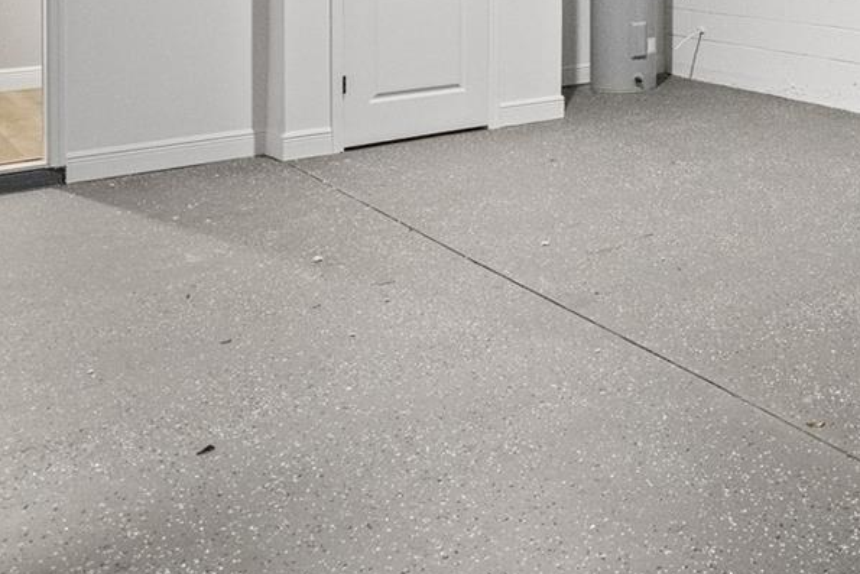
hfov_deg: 41.6
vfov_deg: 28.0
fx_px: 1027
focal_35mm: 43
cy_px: -82
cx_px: 785
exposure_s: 1/50
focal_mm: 16
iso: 5000
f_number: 4
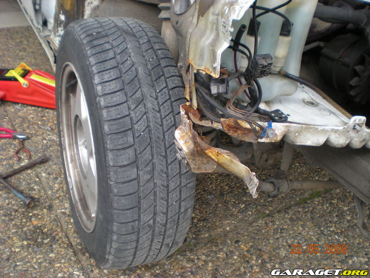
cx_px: 185
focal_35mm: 38
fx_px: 406
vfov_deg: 37.7
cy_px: 139
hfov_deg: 49.0
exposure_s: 1/88
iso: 64
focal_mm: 6.3
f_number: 3.1
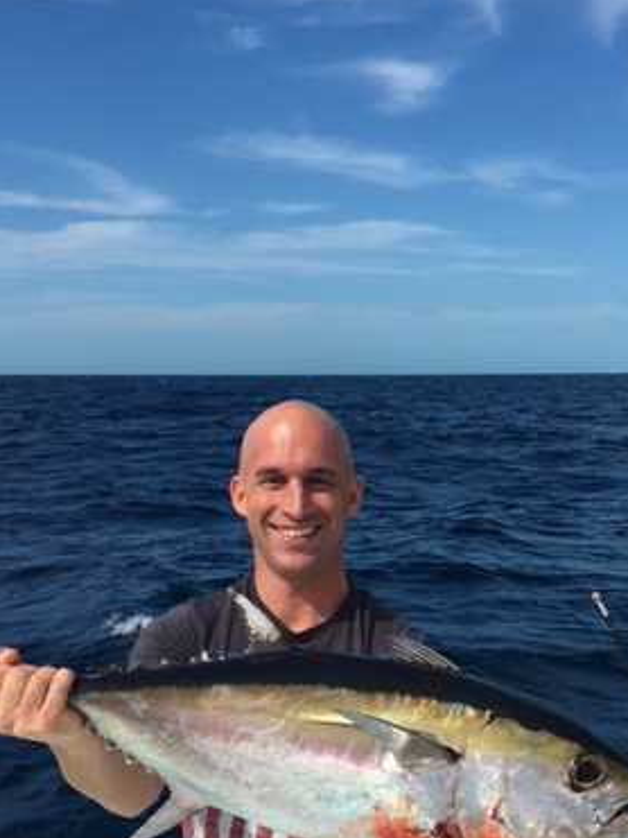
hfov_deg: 29.0
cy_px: 592
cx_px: 393
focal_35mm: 50
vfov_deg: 37.6
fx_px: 1210
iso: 25
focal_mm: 4.15
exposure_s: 1/2564
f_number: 2.2
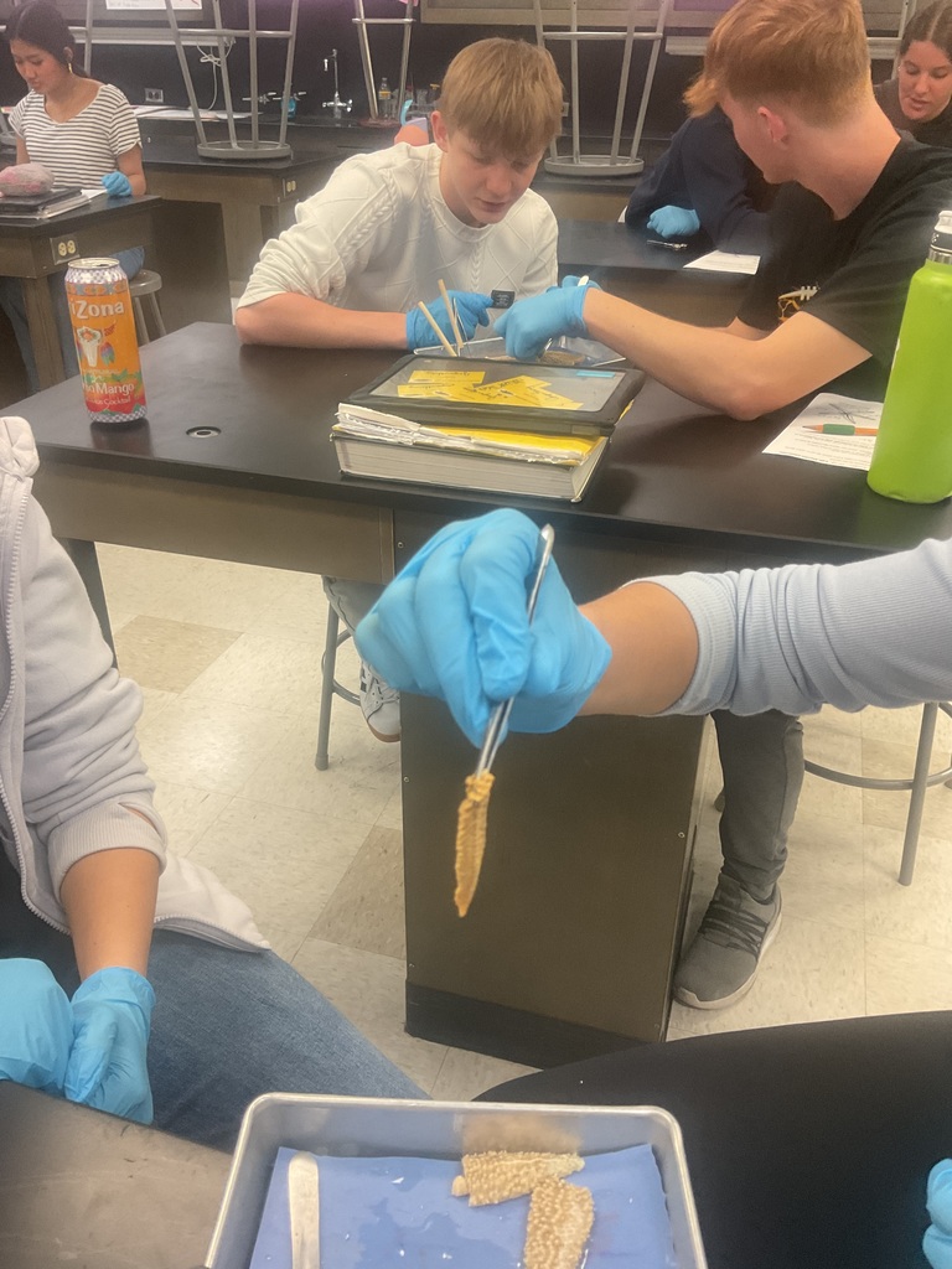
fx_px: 1063
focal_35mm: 29
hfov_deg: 48.2
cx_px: 476
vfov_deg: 61.7
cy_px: 634
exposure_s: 1/60
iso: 100
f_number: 1.8
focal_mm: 3
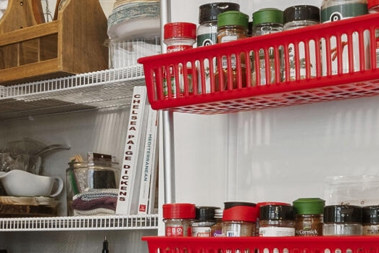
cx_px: 100
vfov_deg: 15.7
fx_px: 906
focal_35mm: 86
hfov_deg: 23.4
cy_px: 228
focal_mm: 10
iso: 100
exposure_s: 1/3
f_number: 8
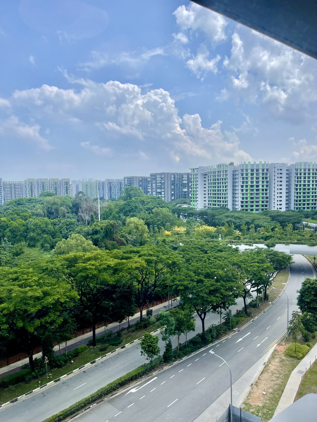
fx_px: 305
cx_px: 158
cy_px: 211
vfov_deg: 69.4
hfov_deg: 54.9
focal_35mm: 25
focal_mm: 5.1
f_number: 1.6
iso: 32
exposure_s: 1/1976
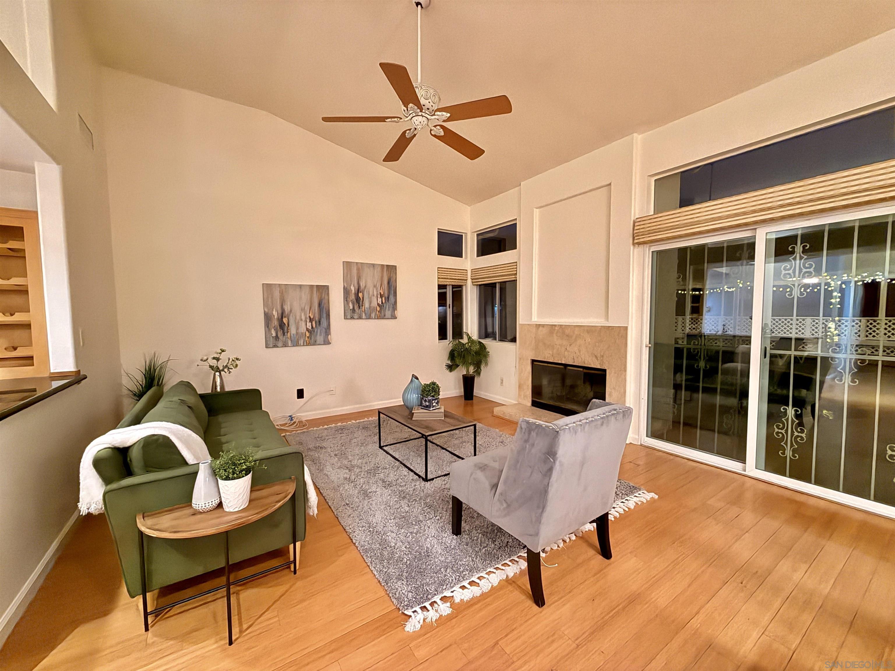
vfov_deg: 85.7
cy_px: 336
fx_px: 362
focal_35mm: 14
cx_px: 448
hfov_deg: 102.1
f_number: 2.2
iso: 1250
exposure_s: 1/40
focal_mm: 2.22
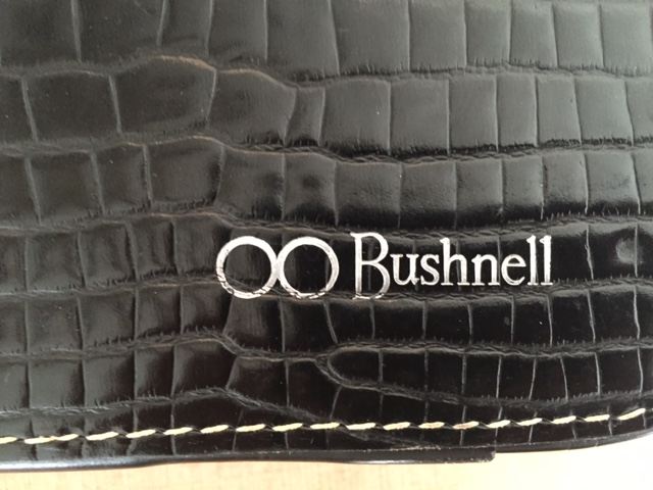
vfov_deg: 48.2
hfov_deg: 61.7
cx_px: 326
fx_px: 547
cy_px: 245
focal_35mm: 29
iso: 250
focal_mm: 4.15
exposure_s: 1/15
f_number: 2.2
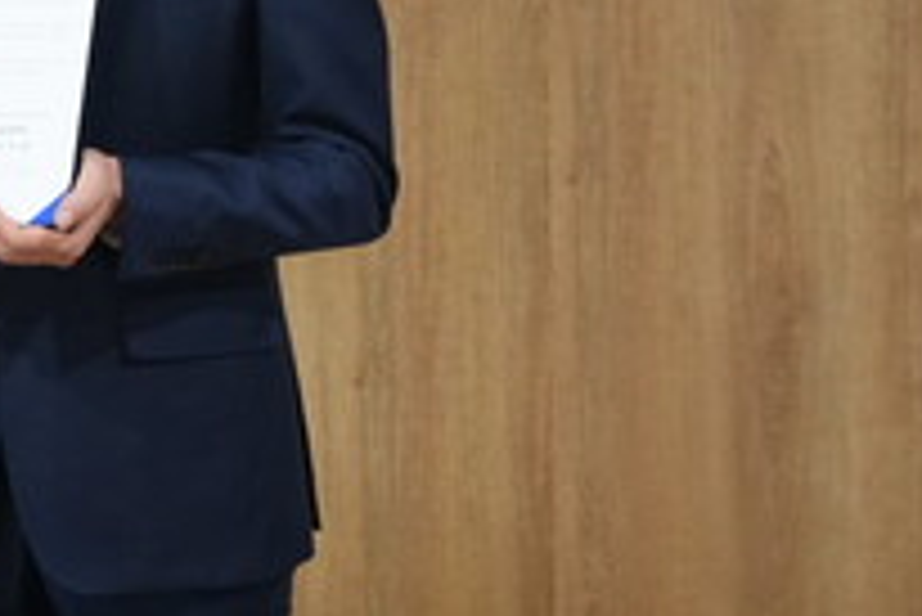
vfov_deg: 10.2
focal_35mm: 132
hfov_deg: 15.1
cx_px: -81
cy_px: -232
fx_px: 3383
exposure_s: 1/200
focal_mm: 30
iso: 2500
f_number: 3.5
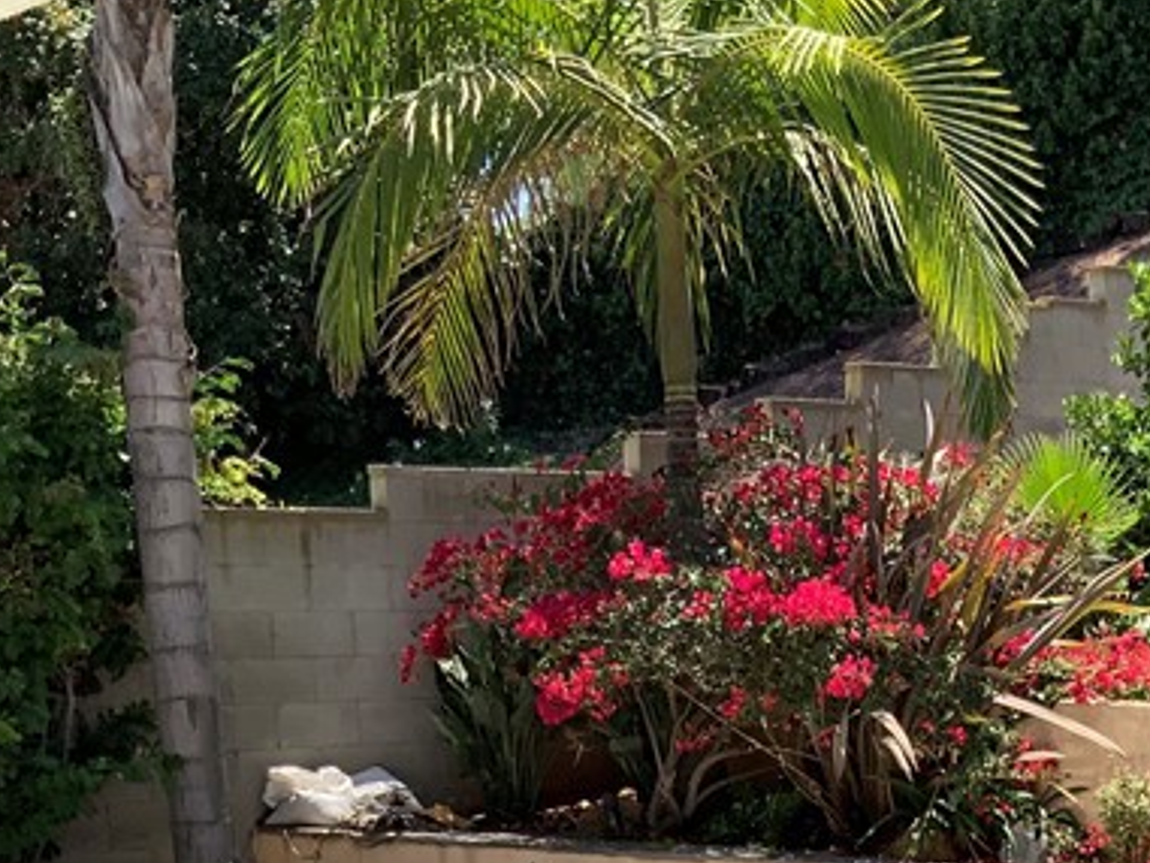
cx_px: 1062
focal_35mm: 78
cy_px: 1119
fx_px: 2592
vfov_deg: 17.7
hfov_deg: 24.2
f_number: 1.8
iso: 16
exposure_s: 1/1055
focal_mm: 3
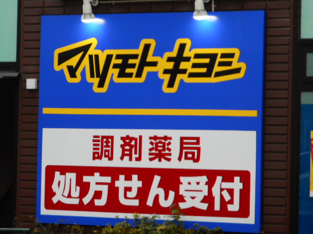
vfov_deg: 7.4
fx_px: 1808
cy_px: 117
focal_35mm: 200
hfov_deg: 9.9
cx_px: 156
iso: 160
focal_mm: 36
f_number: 6.6
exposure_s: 1/60
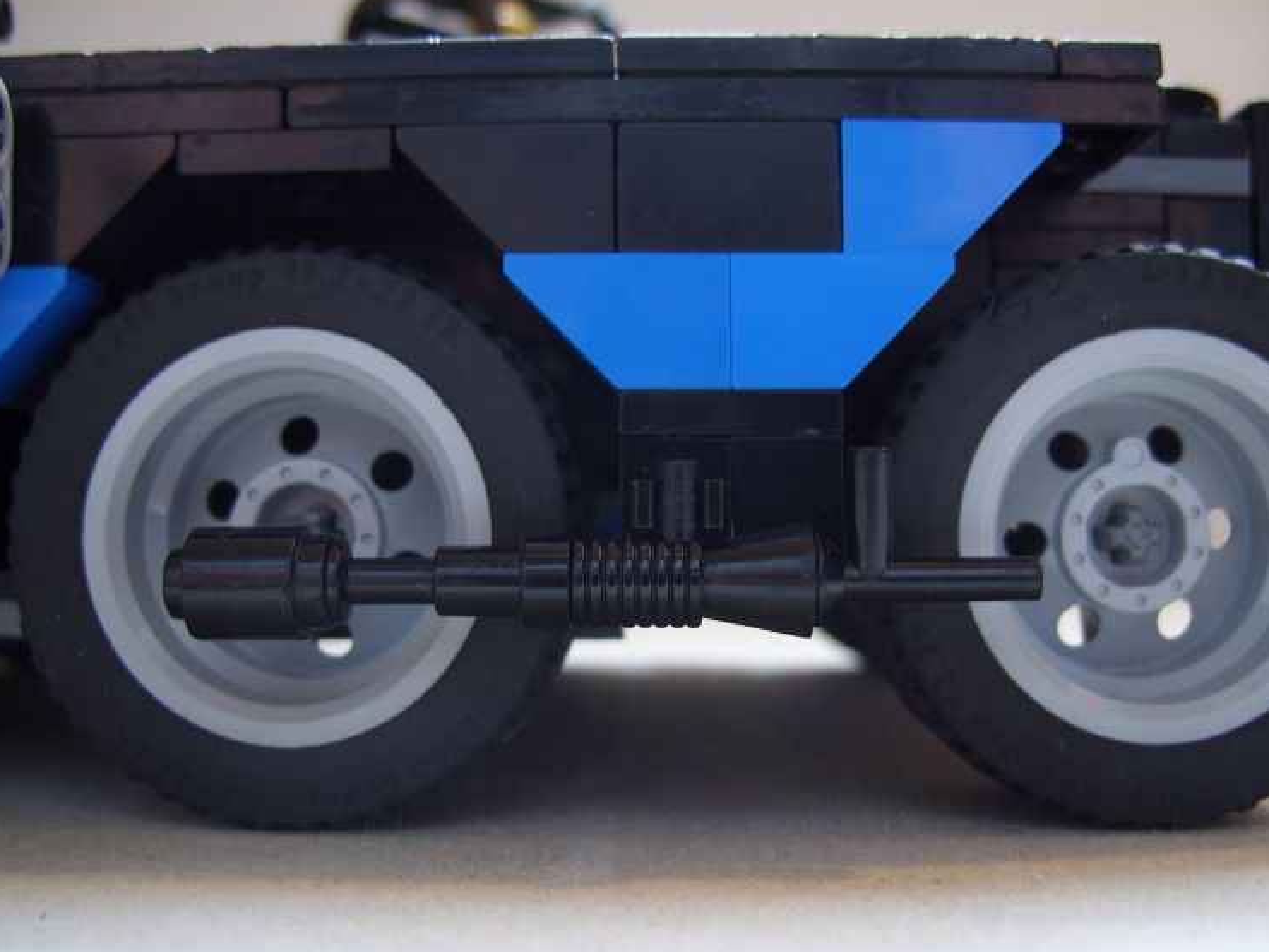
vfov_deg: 35.1
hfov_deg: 45.8
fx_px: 1503
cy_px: 498
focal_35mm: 41
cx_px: 649
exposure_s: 1/8
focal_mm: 7.8
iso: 100
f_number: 2.8
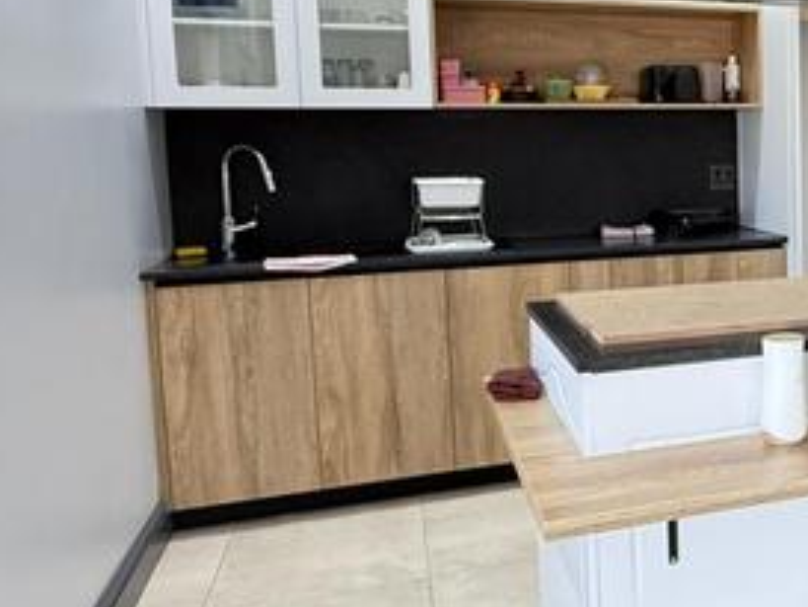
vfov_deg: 35.0
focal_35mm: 41
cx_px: 787
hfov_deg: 40.7
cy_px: 225
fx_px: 957
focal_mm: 2.22
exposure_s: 1/100
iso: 640
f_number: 2.2
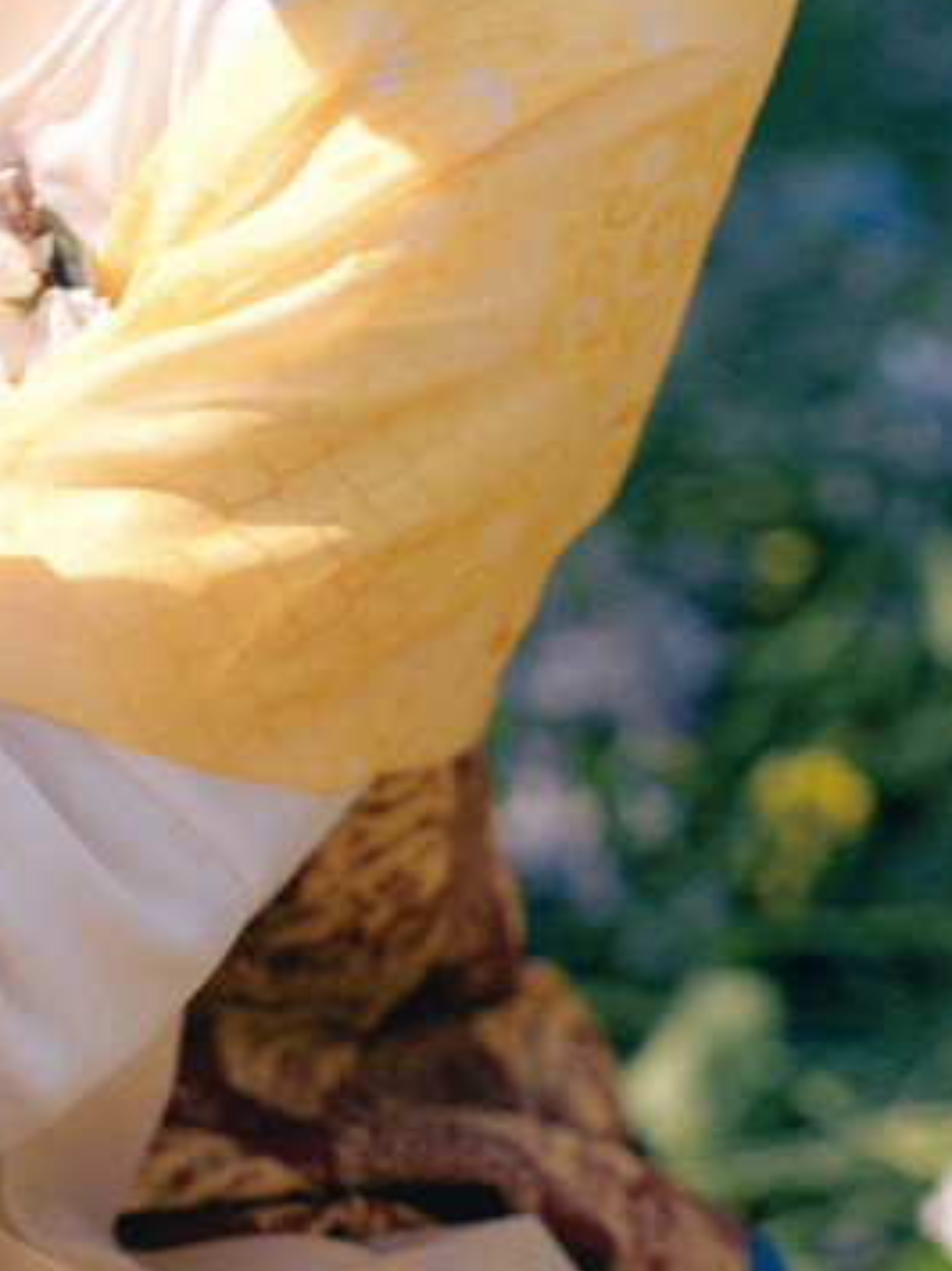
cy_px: 154
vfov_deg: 6.7
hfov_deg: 5.0
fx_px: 10787
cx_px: -254
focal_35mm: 294
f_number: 3.6
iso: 250
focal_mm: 110
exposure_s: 1/1600
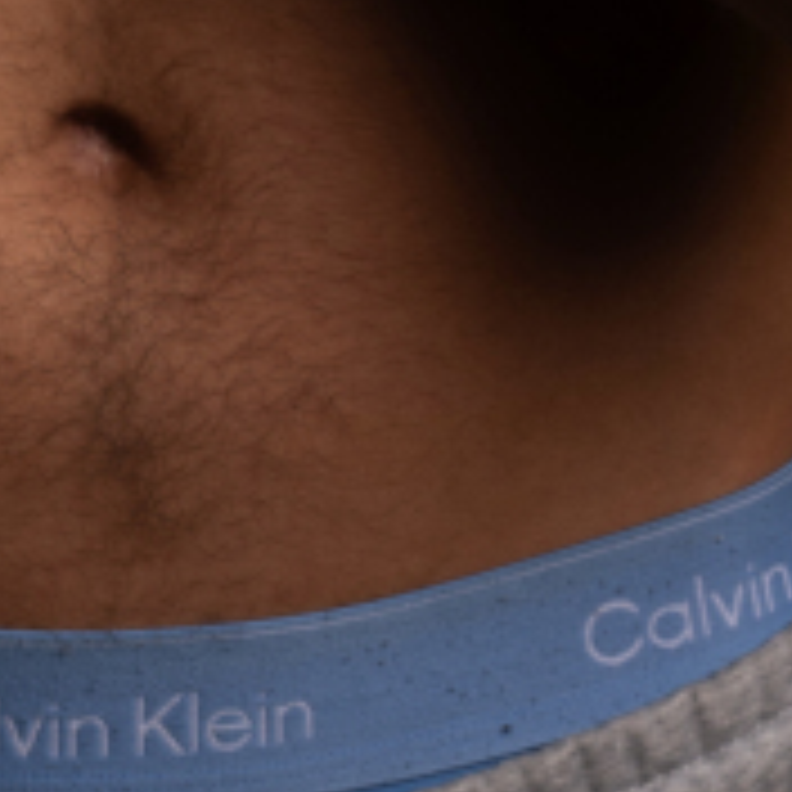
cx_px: 166
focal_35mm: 237
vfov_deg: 7.0
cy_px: -976
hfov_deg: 7.4
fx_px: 6135
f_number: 10
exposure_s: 1/200
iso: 50
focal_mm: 41
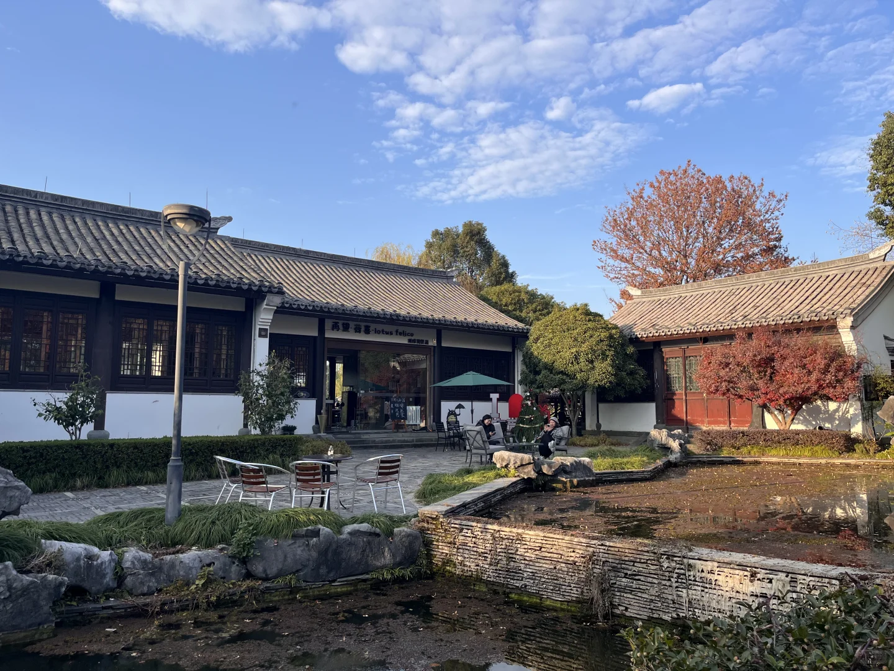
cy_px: 336
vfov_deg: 53.1
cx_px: 447
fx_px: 671
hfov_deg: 67.3
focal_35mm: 26
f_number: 1.6
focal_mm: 5.1
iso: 50
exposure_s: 1/1252
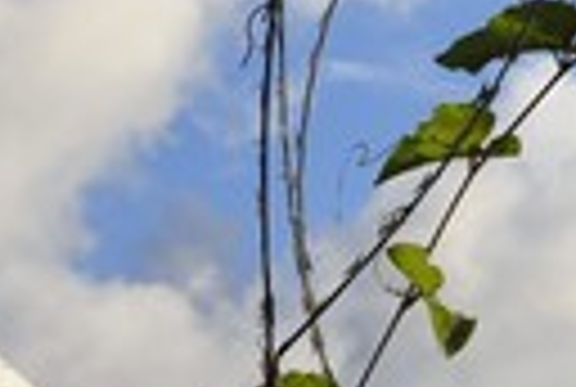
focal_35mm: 229
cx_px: 922
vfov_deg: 6.0
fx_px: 3673
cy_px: -140
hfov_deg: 8.7
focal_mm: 70
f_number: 16
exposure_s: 1/250
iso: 200
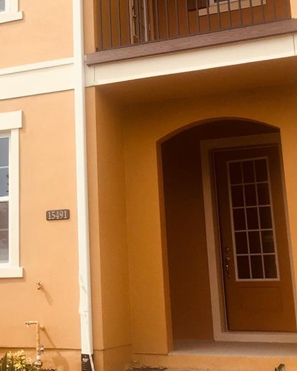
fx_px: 692
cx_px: 47
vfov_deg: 29.8
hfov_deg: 23.7
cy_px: 117
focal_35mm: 63
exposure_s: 1/1508
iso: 25
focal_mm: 4.15
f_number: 2.2
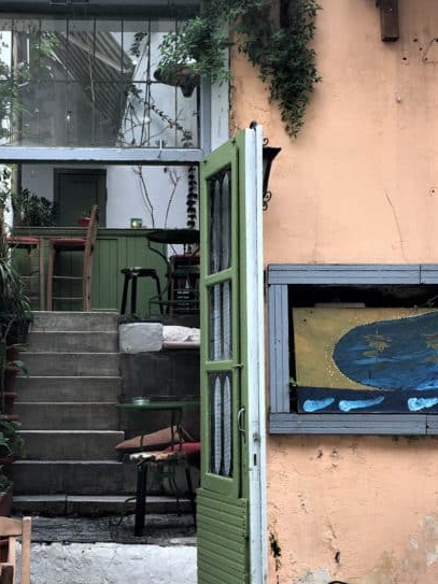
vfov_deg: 33.8
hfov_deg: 25.4
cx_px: 125
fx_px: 962
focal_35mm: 57
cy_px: 323
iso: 25
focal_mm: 4.15
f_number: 2.2
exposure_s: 1/121
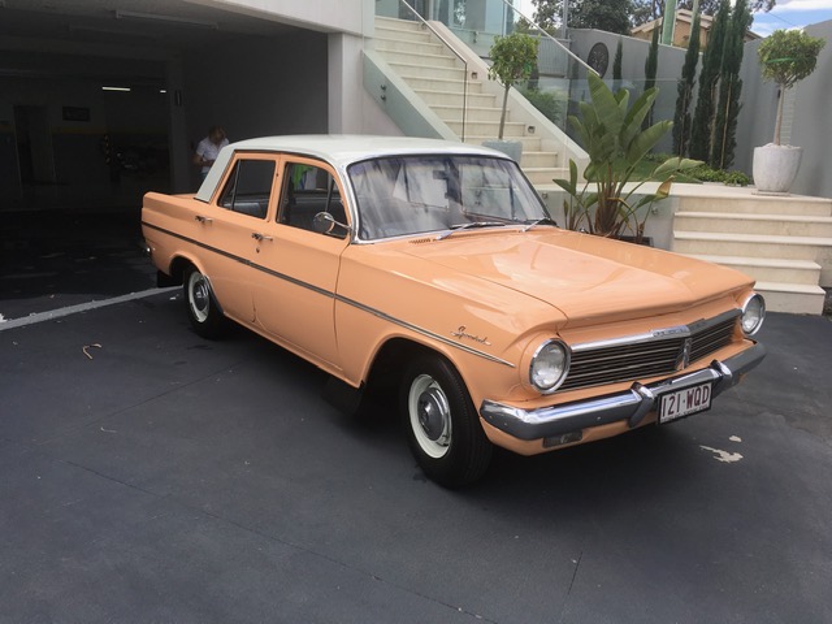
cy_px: 312
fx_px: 697
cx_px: 416
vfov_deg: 48.2
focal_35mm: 29
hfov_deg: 61.7
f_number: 2.2
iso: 25
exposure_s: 1/686
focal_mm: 4.15
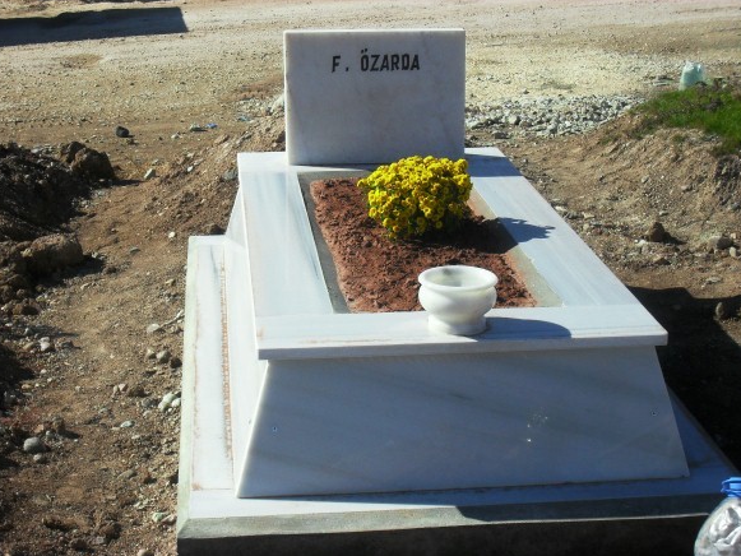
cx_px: 372
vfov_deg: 21.9
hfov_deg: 29.0
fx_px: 1435
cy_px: 281
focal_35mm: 67
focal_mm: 11.7
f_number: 11.8
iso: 100
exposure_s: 1/180
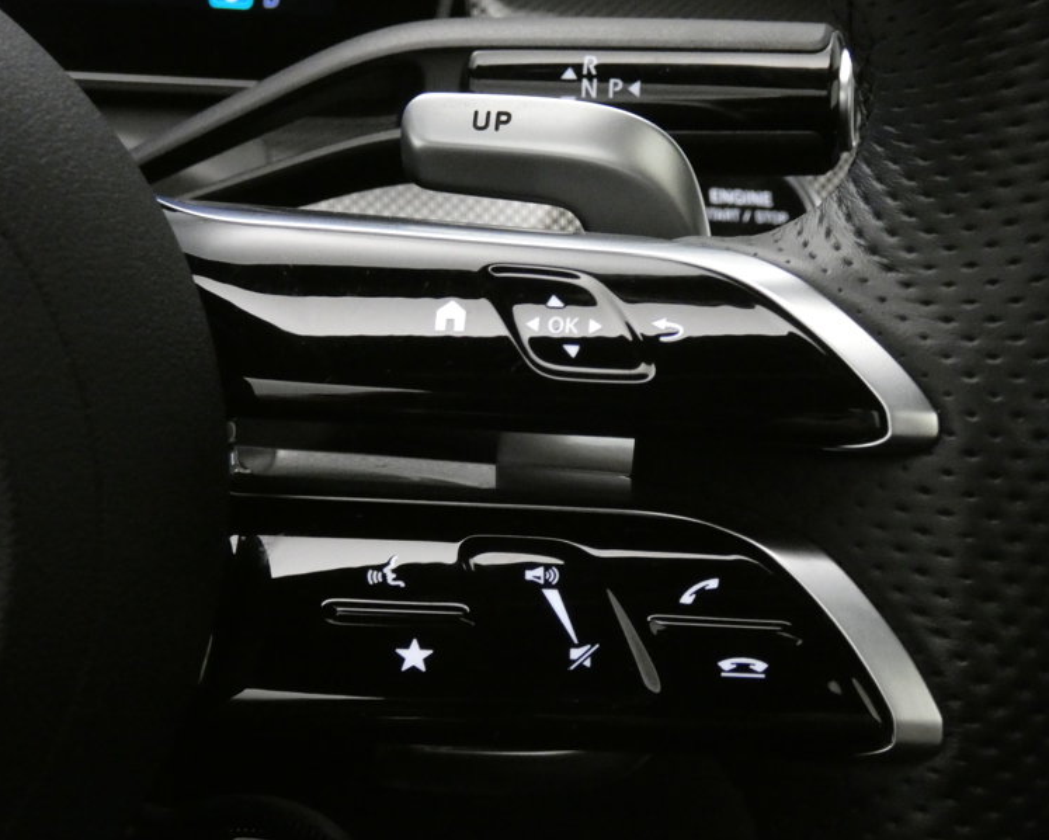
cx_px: 534
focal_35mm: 69
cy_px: 420
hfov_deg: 27.5
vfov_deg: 22.2
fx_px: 2143
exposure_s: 1/13
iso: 1600
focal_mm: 11.9
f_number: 4.2
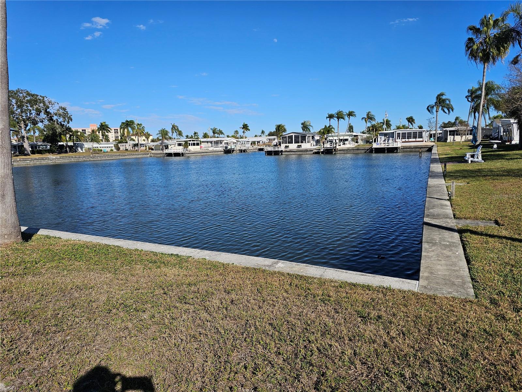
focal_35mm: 23
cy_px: 196
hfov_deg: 73.9
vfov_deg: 58.9
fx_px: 347
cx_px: 261
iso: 12
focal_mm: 6.3
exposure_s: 1/1576
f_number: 1.7
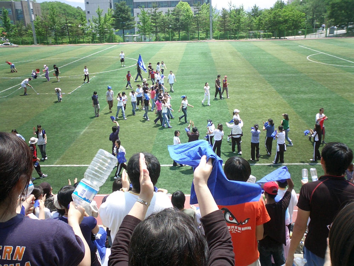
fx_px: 378
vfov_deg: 38.7
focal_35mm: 37
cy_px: 133
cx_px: 177
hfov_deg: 50.1
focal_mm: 5.6
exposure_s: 1/400
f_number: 3.5
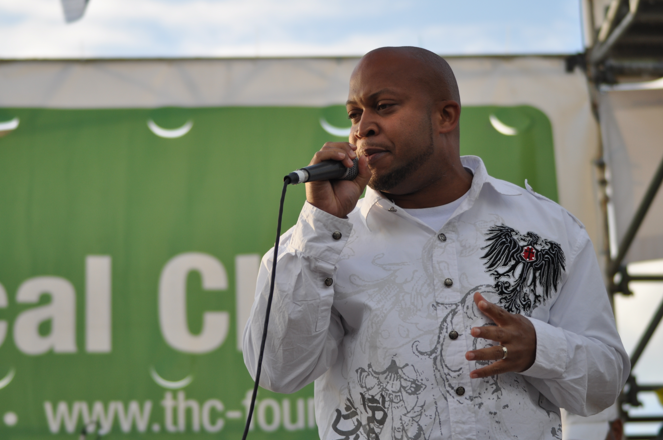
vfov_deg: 10.9
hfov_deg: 16.4
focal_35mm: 125
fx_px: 2299
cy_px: 221
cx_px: 322
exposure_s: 1/400
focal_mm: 80
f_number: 4.5
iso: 200
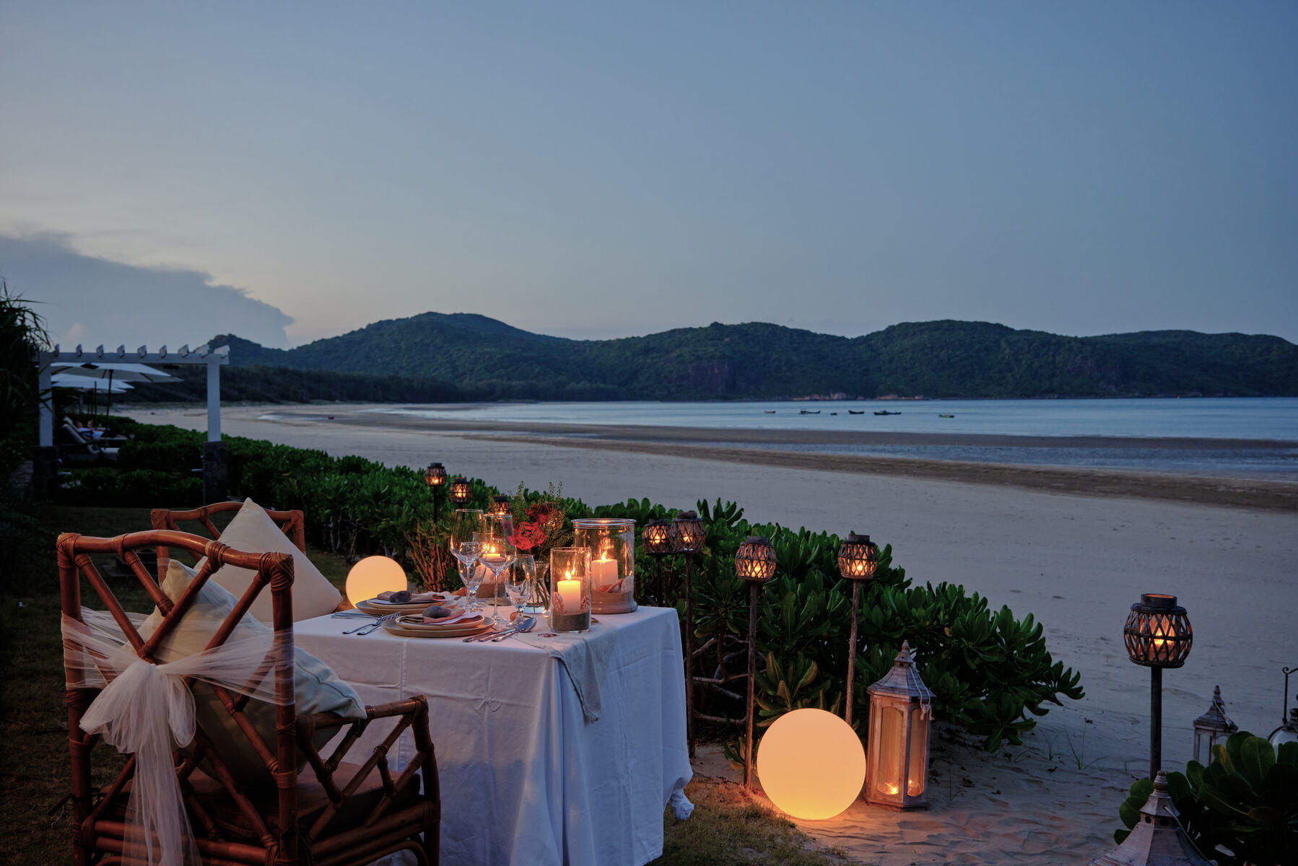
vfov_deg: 40.0
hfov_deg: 57.2
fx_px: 1190
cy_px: 433
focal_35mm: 33
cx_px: 649
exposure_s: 1/8
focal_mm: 22.3
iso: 200
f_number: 4
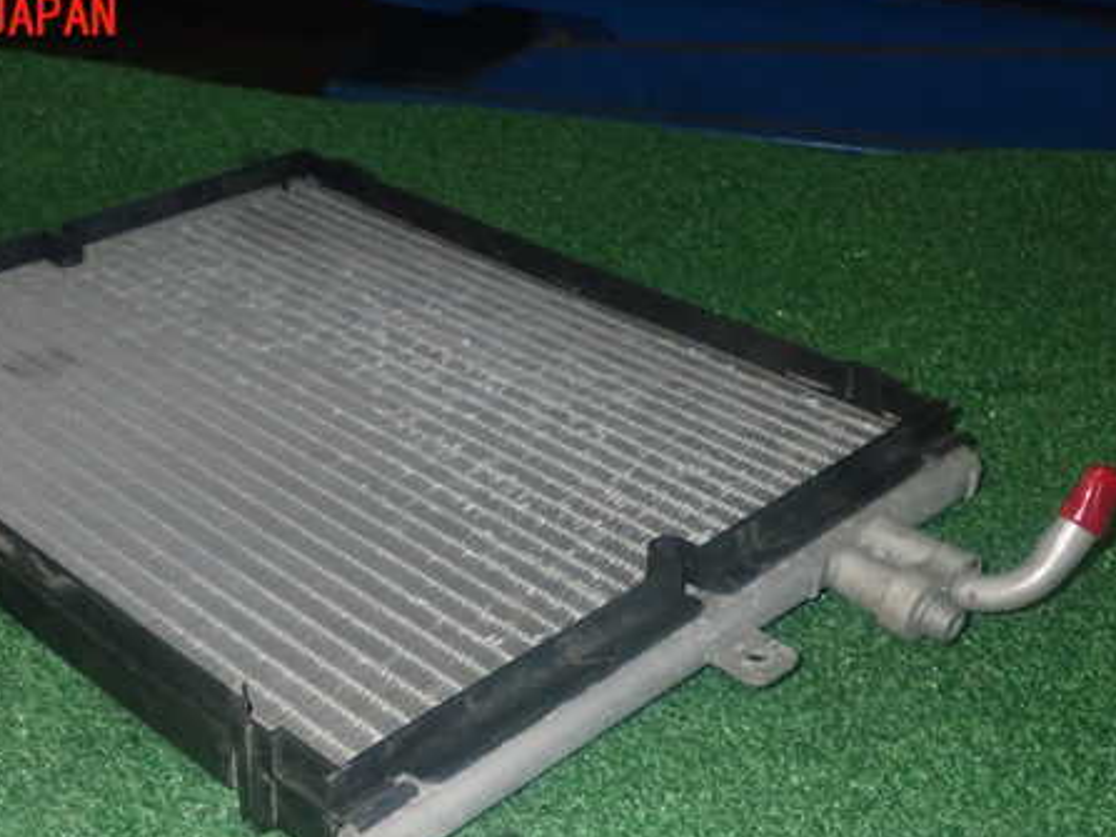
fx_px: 1644
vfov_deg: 28.4
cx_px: 412
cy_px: 550
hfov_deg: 37.3
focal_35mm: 51
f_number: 8
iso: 800
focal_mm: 6.83
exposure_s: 1/40
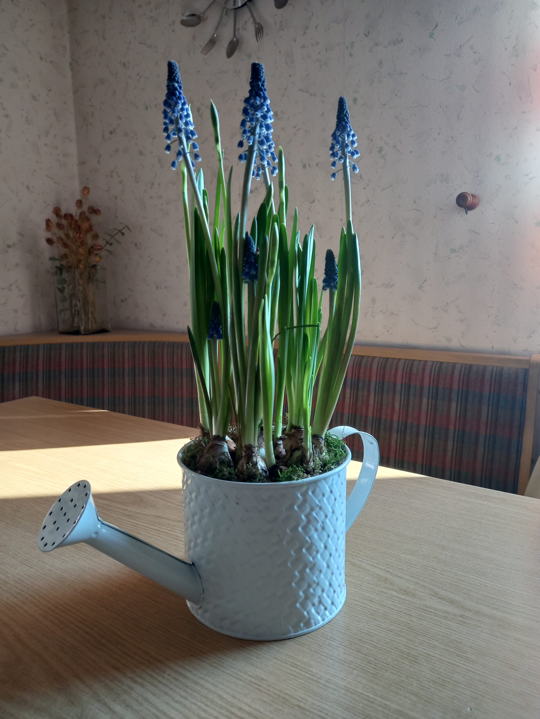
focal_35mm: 25
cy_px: 360
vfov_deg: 69.4
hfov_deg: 54.9
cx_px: 270
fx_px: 520
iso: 50
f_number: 2
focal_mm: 4.6
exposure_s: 1/50
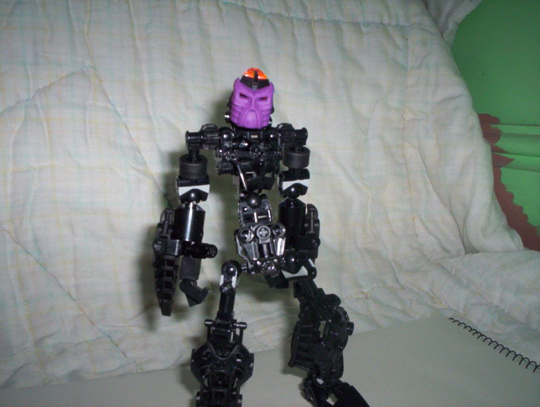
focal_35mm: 38
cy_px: 204
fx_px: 594
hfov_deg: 48.9
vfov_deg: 37.9
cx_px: 270
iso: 140
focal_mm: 4.99
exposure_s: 1/60
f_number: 4.5
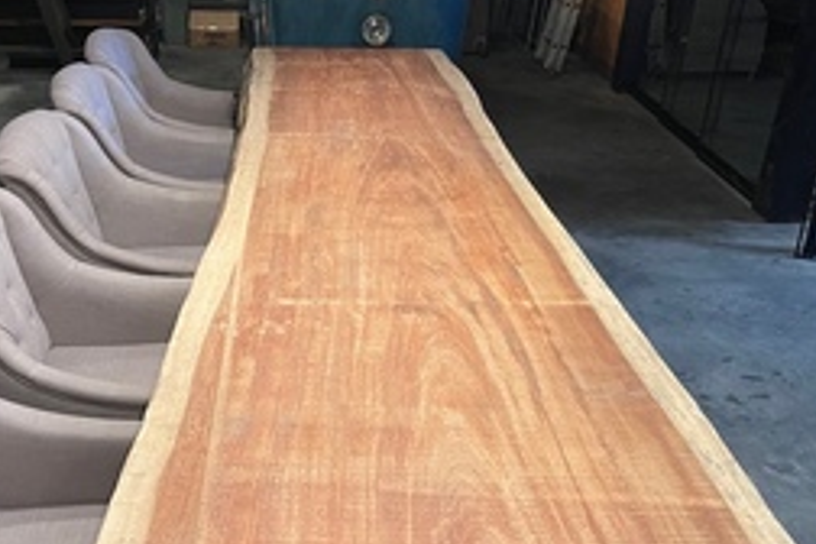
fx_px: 975
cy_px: 382
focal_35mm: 43
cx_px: 308
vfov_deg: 30.8
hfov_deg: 45.1
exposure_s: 1/50
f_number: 1.6
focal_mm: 5.1
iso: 320
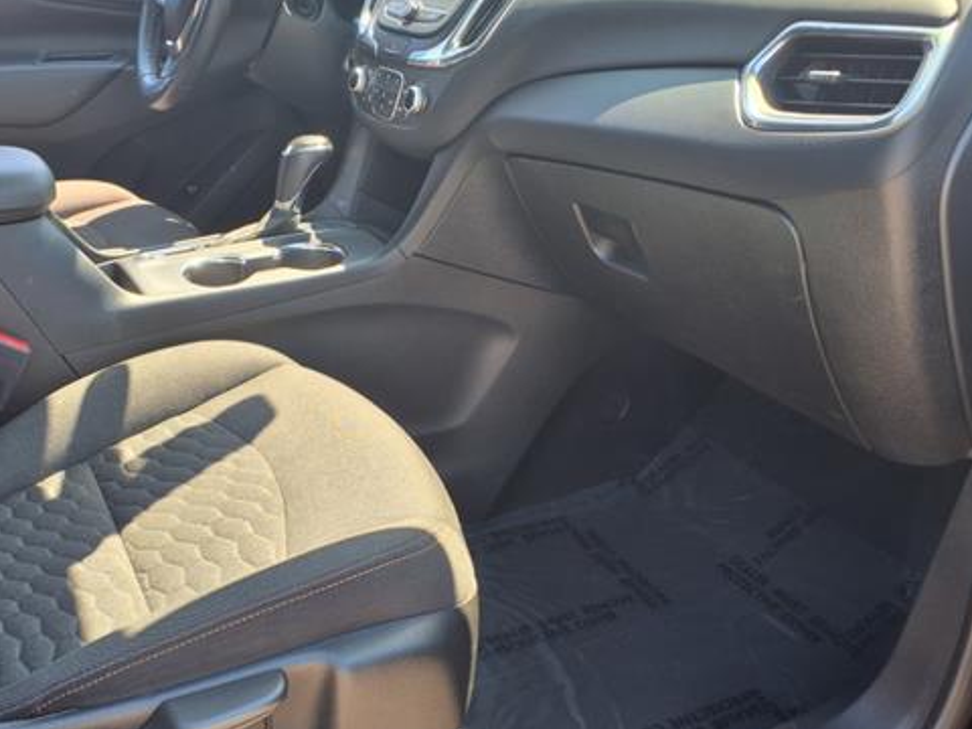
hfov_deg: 51.1
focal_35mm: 36
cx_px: 405
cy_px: 405
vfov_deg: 39.6
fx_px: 1011
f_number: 1.9
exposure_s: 1/120
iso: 40
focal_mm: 3.58
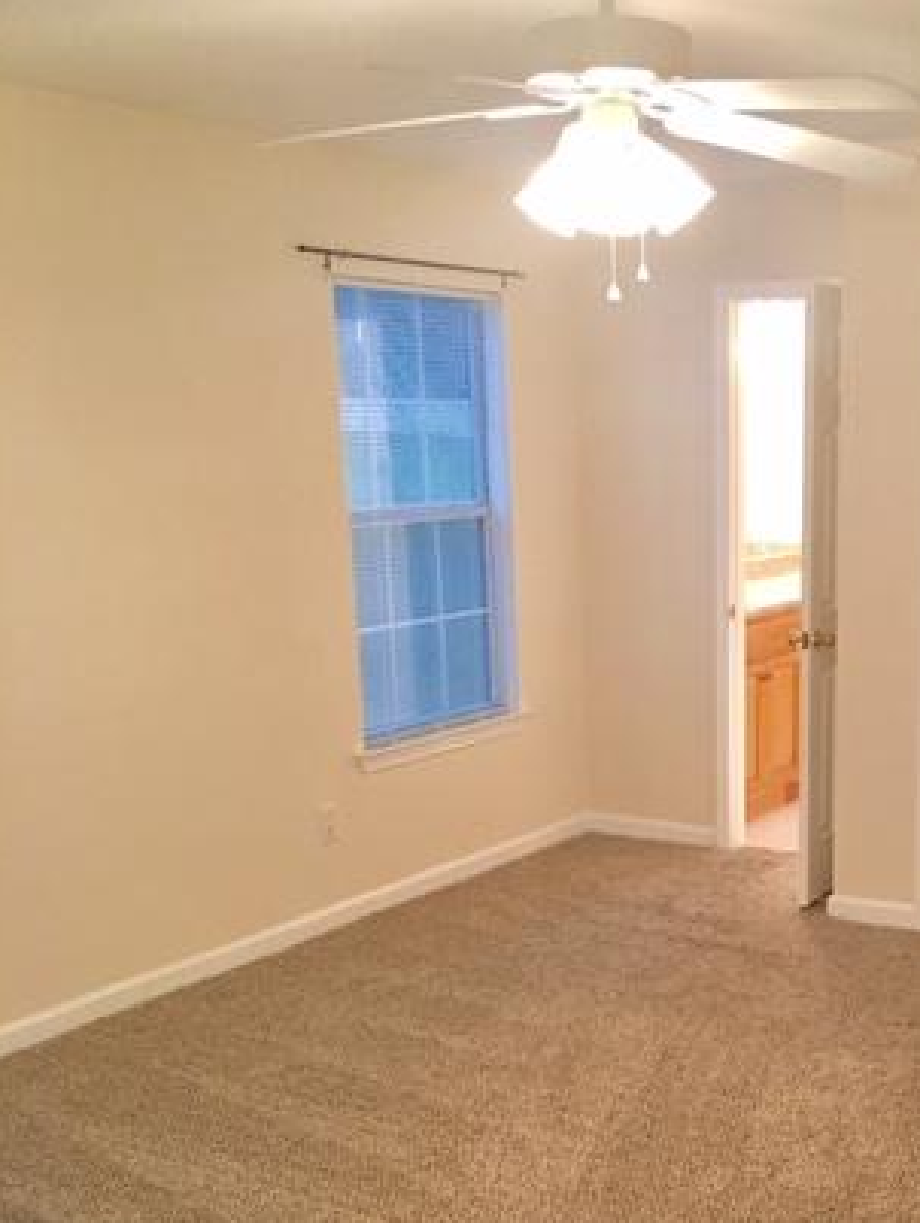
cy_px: 871
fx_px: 1627
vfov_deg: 40.4
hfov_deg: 30.9
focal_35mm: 46
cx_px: 717
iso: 100
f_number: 2.2
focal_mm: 4.15
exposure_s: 1/15
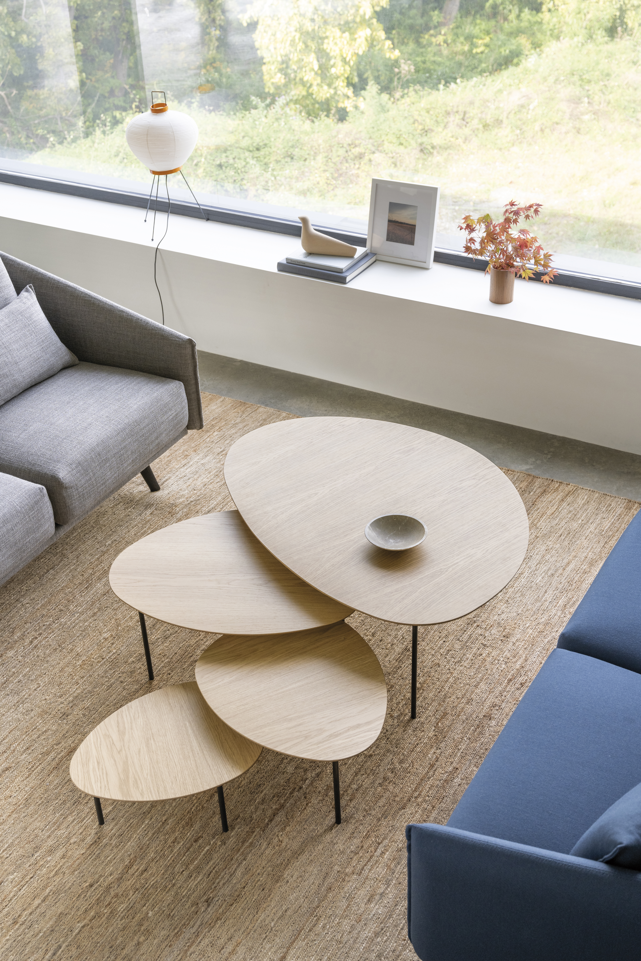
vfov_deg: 45.4
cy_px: 480
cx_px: 320
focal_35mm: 43
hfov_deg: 31.2
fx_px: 1148
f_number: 5.6
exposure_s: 1/80
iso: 320
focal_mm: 43
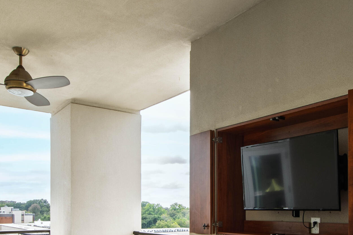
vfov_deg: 35.5
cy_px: 192
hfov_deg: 52.6
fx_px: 353
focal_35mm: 36
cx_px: 218
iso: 100
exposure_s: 1/50
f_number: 8
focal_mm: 10
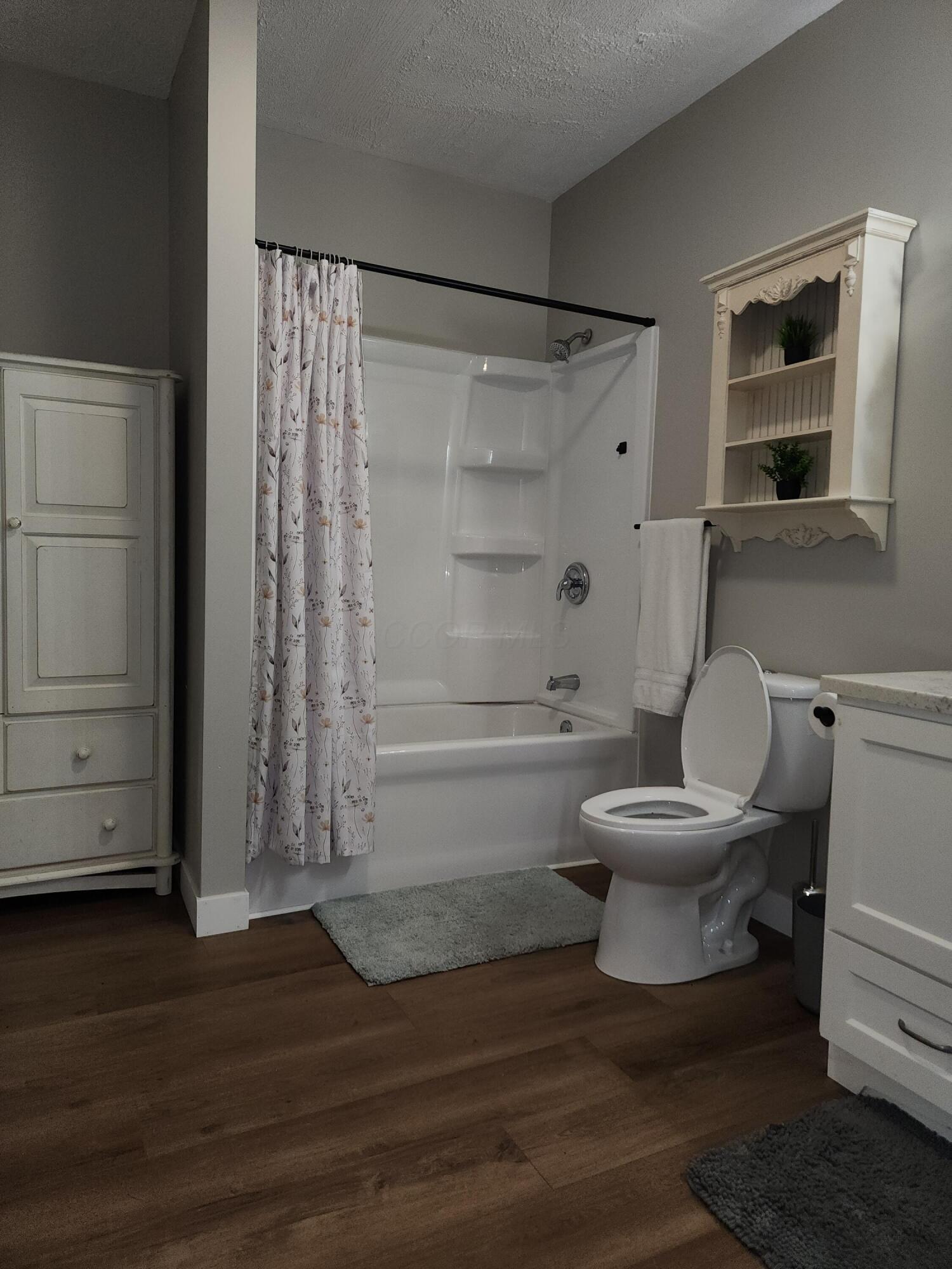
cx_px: 476
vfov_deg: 73.9
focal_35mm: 23
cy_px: 634
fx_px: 843
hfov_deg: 58.9
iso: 100
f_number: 1.8
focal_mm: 6.4
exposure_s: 1/30
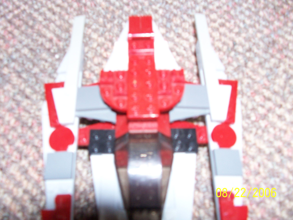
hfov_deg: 52.6
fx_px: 296
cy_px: 110
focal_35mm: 35
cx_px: 146
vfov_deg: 40.7
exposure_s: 1/60
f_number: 2.8
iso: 140
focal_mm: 6
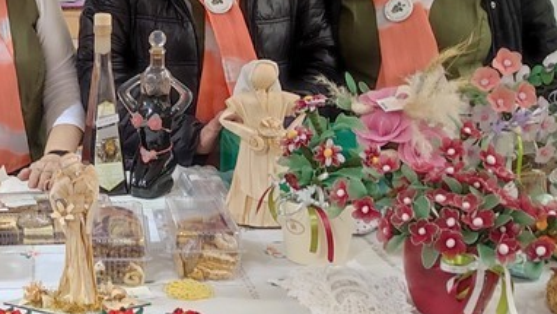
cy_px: 149
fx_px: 1078
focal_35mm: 73
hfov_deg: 28.1
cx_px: 80
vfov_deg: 16.5
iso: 1115
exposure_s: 1/33
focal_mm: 4.7
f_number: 1.79
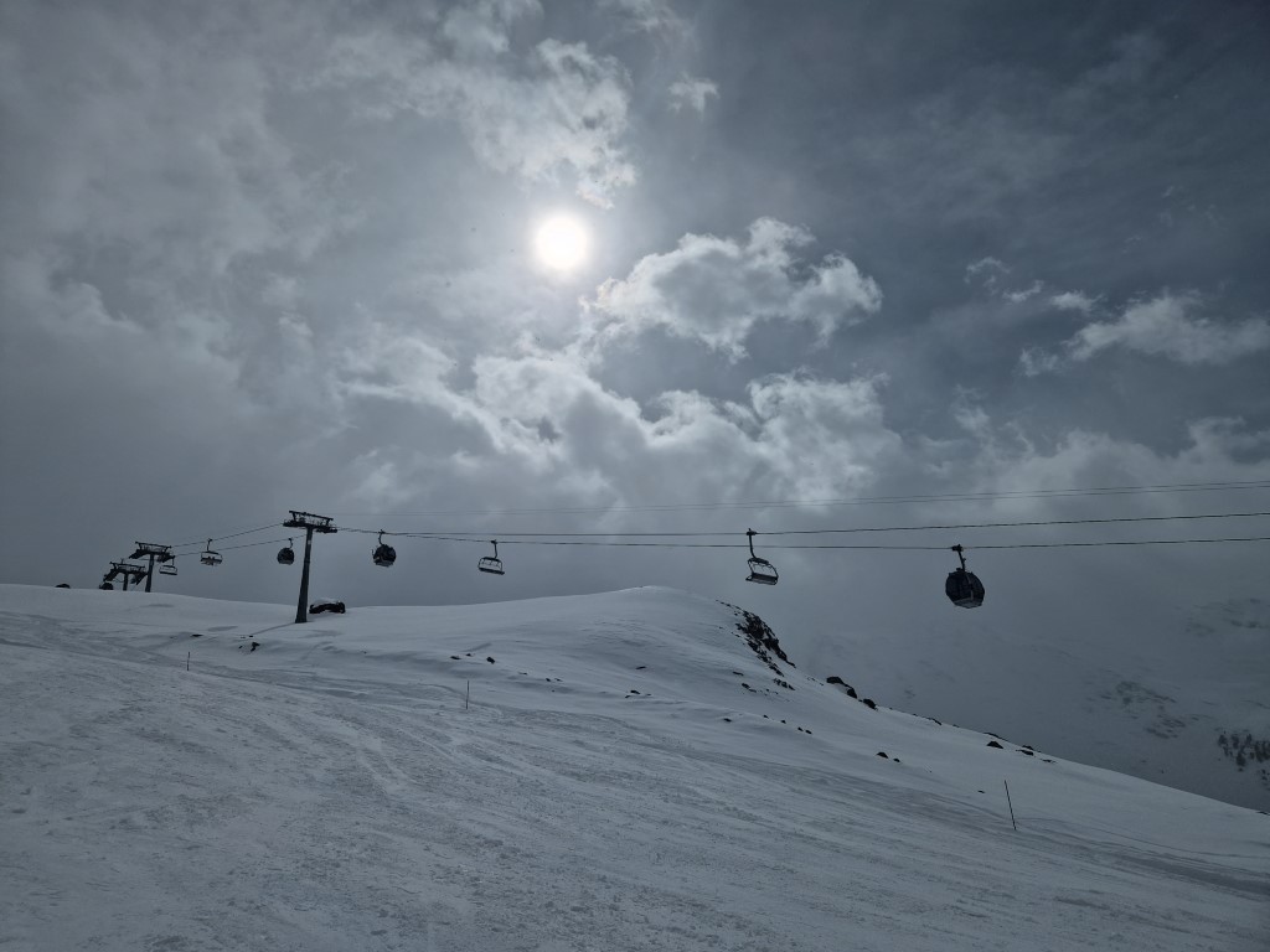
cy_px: 476
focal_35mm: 23
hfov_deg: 73.9
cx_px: 635
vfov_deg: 58.9
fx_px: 844
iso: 50
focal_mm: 5.4
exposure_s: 1/17216
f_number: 1.8
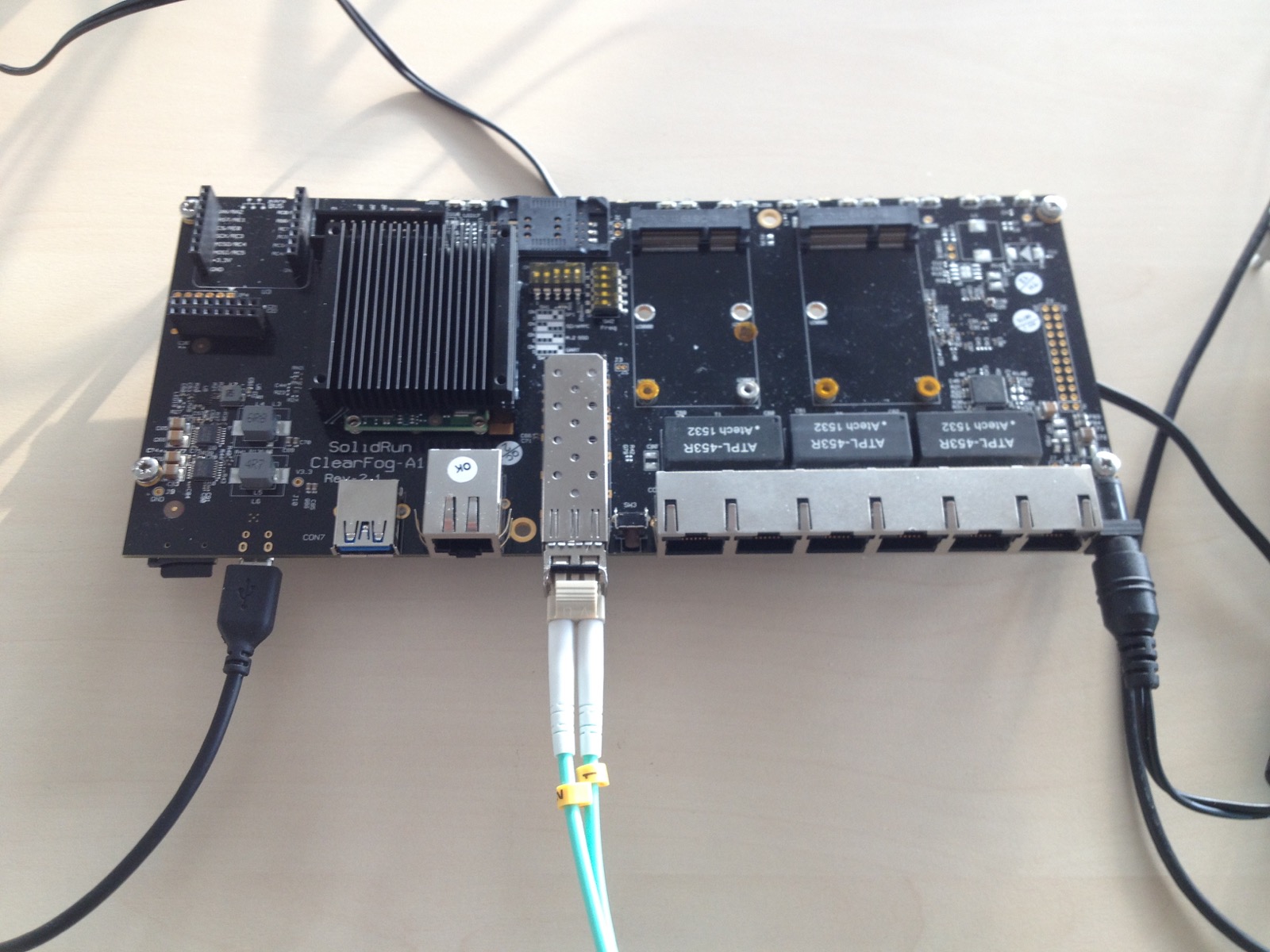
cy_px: 476
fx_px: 1284
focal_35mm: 35
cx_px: 635
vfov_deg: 40.7
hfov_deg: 52.6
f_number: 2.4
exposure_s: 1/40
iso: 64
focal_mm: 4.28
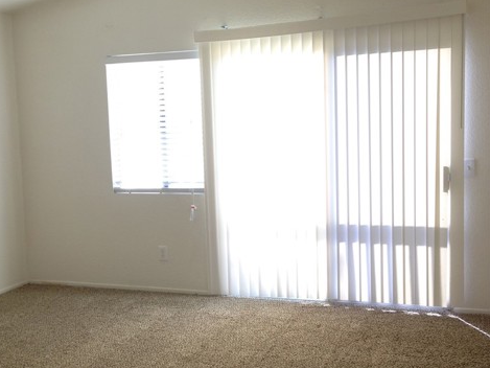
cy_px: 180
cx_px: 240
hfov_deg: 42.1
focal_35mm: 45
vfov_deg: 32.2
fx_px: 637
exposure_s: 1/40
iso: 50
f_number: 2.4
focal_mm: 4.12
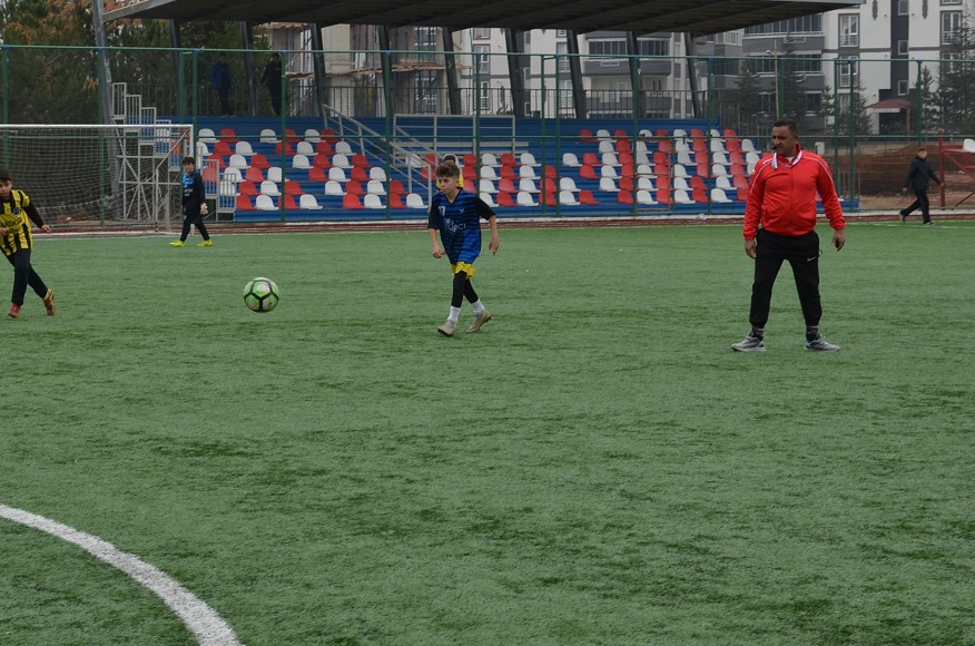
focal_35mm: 90
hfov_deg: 22.6
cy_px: 146
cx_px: 344
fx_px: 2428
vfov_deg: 15.1
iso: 180
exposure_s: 1/250
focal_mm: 35
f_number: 8
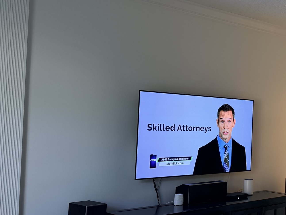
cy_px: 101
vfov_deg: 25.7
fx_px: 471
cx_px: 311
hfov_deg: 30.4
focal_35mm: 57
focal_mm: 6.76
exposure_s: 1/120
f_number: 1.78
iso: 160
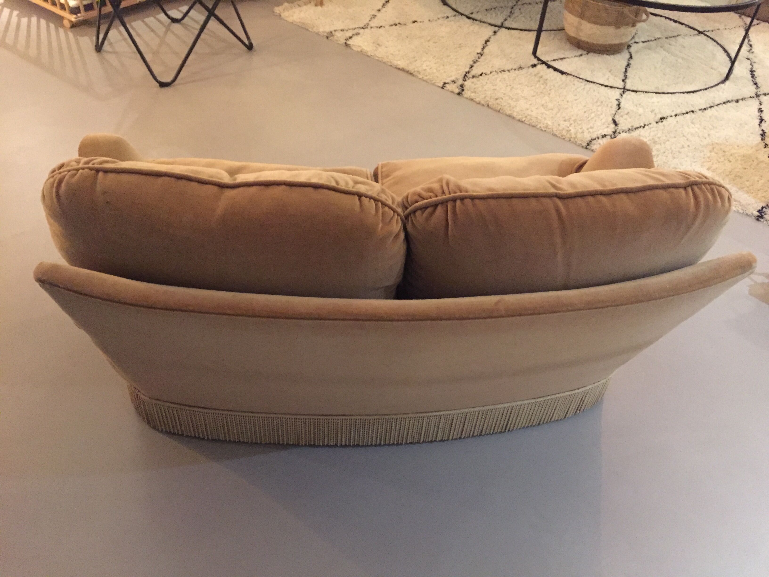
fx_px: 644
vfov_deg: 48.2
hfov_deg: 61.7
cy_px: 288
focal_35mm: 29
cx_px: 384
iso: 1000
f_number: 2.2
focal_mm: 4.15
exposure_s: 1/17
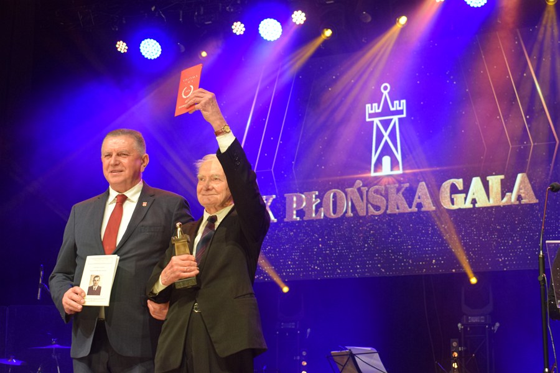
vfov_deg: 21.6
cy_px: 186
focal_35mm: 63
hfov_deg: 31.9
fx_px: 980
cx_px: 280
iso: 900
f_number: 5
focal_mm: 42
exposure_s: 1/60
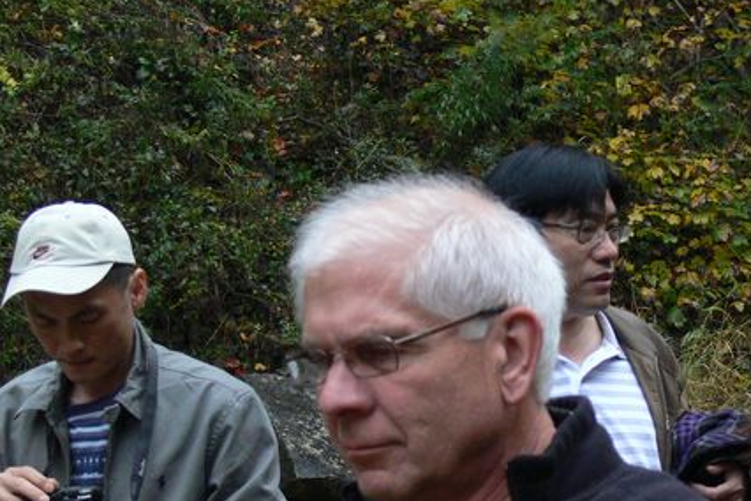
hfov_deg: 16.8
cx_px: 592
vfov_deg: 11.3
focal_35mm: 121
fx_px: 2524
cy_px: 385
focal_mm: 13.2
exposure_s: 1/400
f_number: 3.2
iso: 200
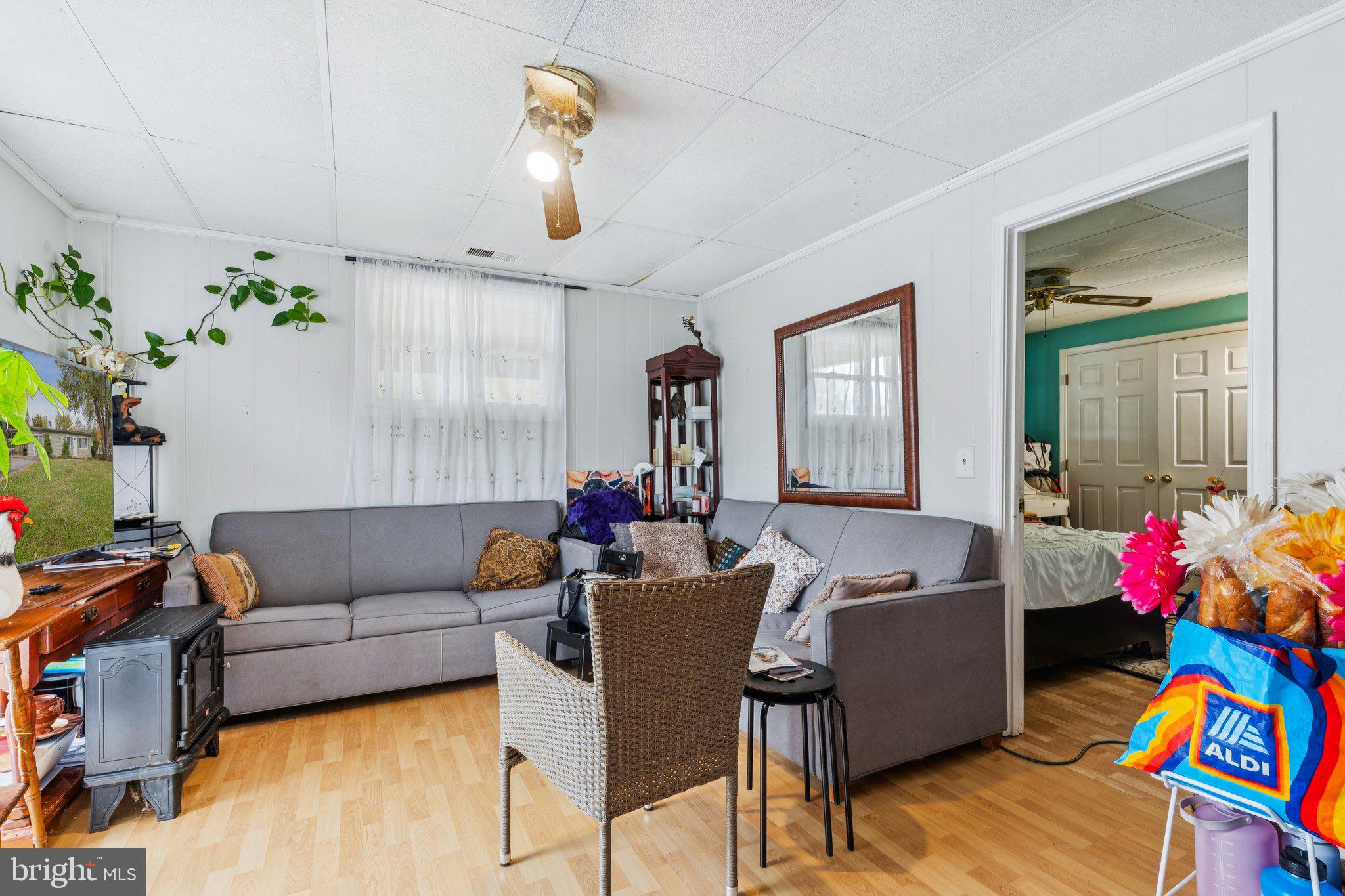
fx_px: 598
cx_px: 672
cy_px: 448
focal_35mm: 16
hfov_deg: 96.7
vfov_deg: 73.7
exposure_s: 1/20
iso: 640
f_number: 8
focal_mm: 16
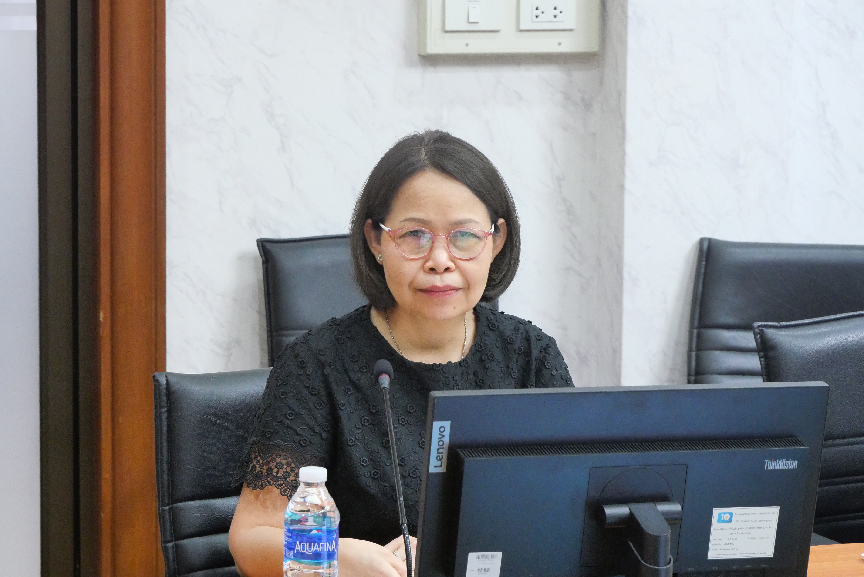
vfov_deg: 11.1
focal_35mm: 124
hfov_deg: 16.5
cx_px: 432
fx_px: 2978
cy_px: 288
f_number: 7.1
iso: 3200
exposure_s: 1/20
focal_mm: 60
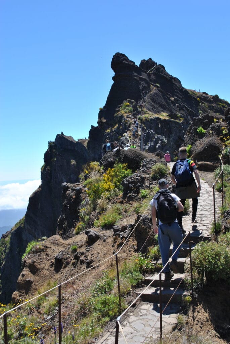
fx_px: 430
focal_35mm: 45
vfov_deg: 43.6
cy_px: 172
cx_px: 115
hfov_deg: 29.9
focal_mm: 30
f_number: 8
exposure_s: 1/250
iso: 100
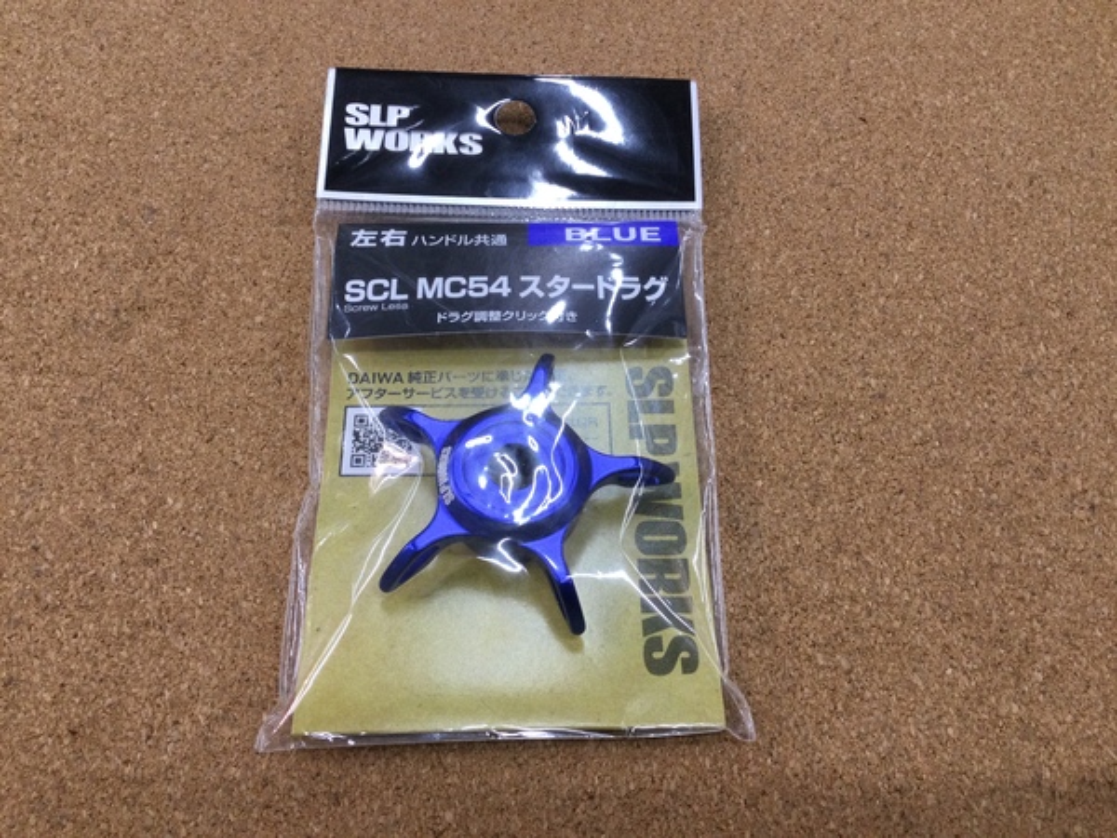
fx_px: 1000
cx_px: 558
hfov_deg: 58.4
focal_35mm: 31
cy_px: 419
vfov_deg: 45.4
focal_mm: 3.3
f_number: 2.4
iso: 32
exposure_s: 1/40
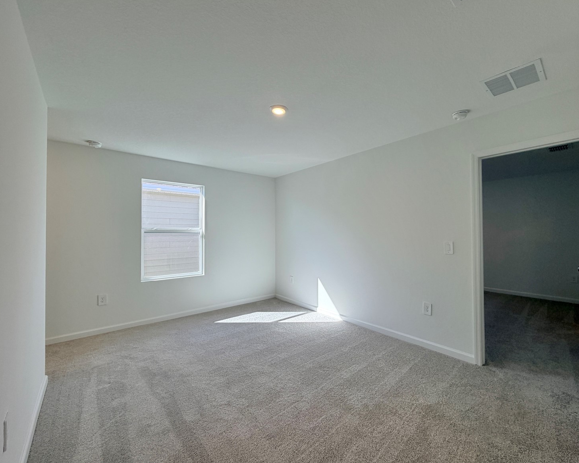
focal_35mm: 15
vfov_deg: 84.0
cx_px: 315
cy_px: 229
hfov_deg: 96.6
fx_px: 257
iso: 64
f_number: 2.2
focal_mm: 2.22
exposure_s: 1/132
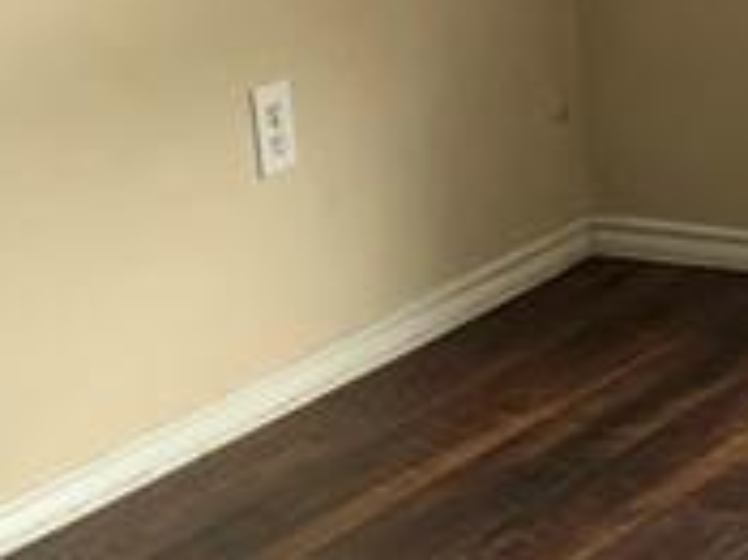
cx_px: 1458
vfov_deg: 9.7
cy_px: 184
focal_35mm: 152
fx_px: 3282
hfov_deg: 11.7
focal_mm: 4.25
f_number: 1.8
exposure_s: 1/102
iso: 100
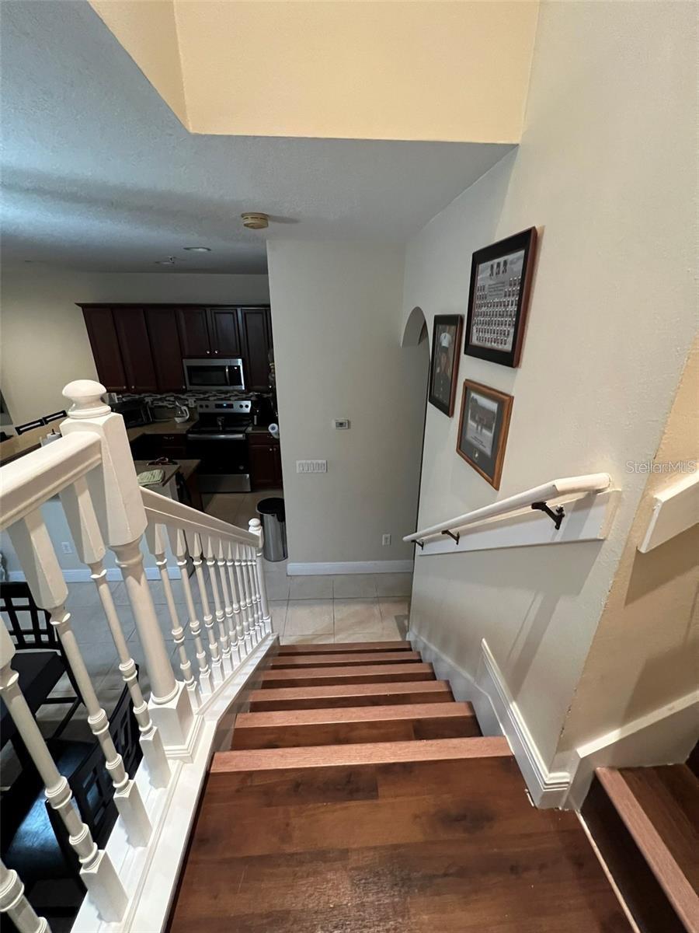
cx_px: 350
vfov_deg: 106.2
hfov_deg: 89.9
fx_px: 350
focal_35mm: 13
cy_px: 466
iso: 1000
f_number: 1.8
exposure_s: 1/60
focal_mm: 1.57
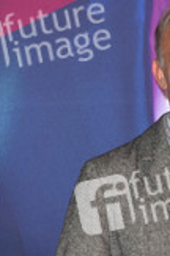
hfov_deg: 7.9
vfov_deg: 11.8
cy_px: 276
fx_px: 1223
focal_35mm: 172
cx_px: 201
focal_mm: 70
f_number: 5.6
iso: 800
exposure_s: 1/200
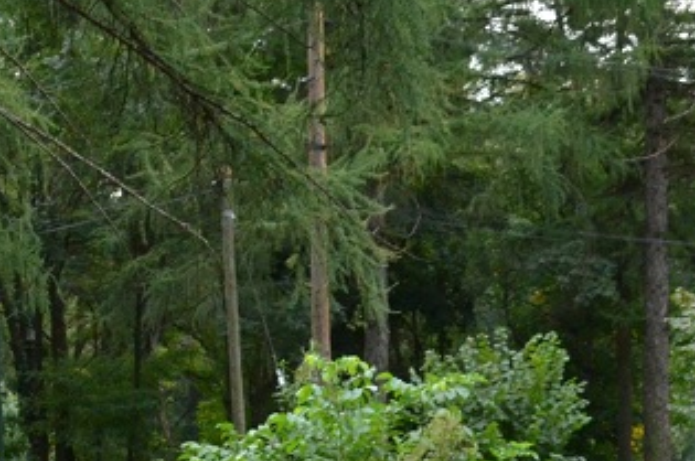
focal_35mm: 120
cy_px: 684
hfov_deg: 16.0
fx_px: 2311
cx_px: -278
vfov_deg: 11.0
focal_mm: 21
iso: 1600
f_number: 5
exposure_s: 1/100
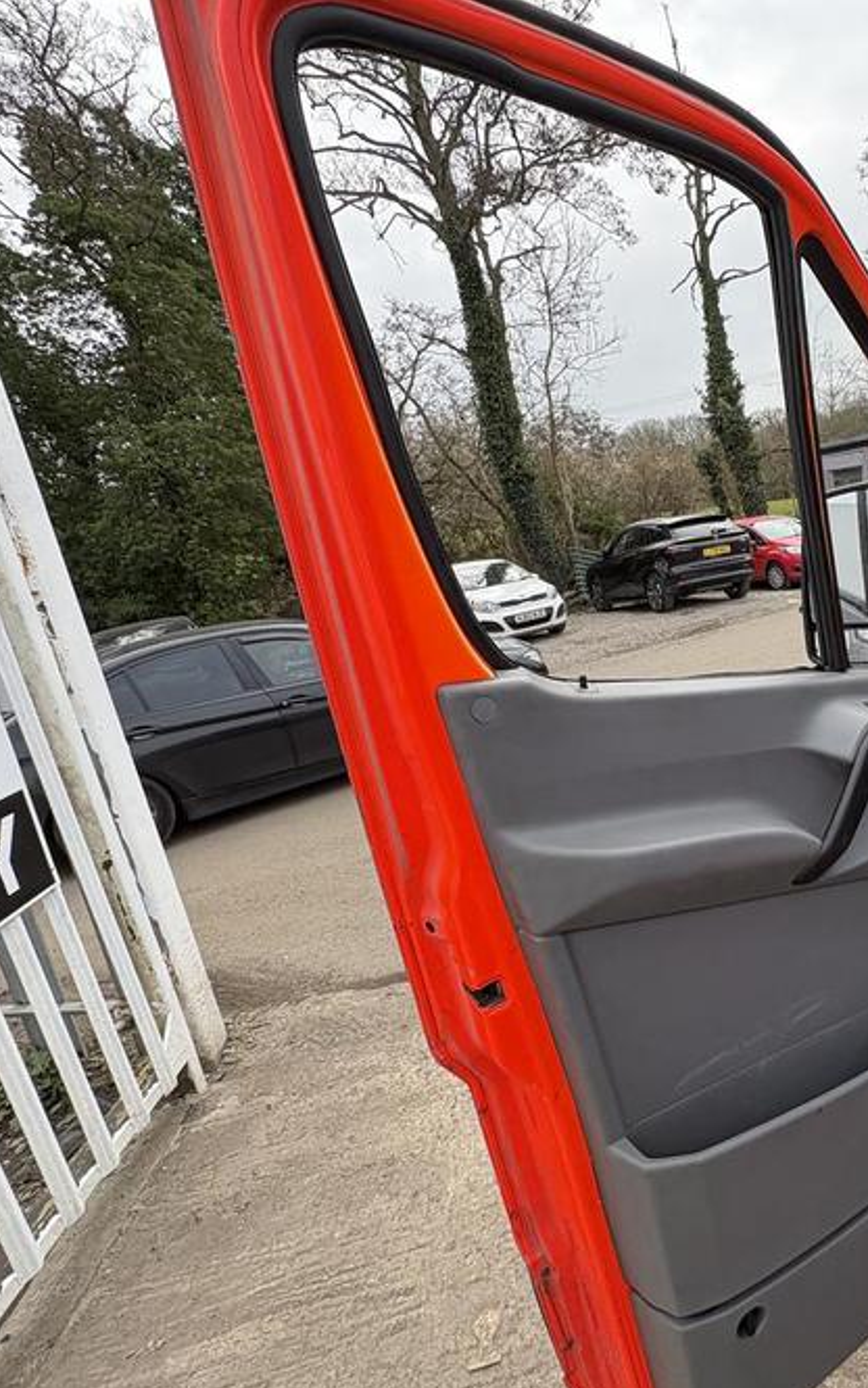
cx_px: 689
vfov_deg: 85.0
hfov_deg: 55.7
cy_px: 699
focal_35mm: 20
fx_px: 756
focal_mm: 2.22
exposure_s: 1/362
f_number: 2.2
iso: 50
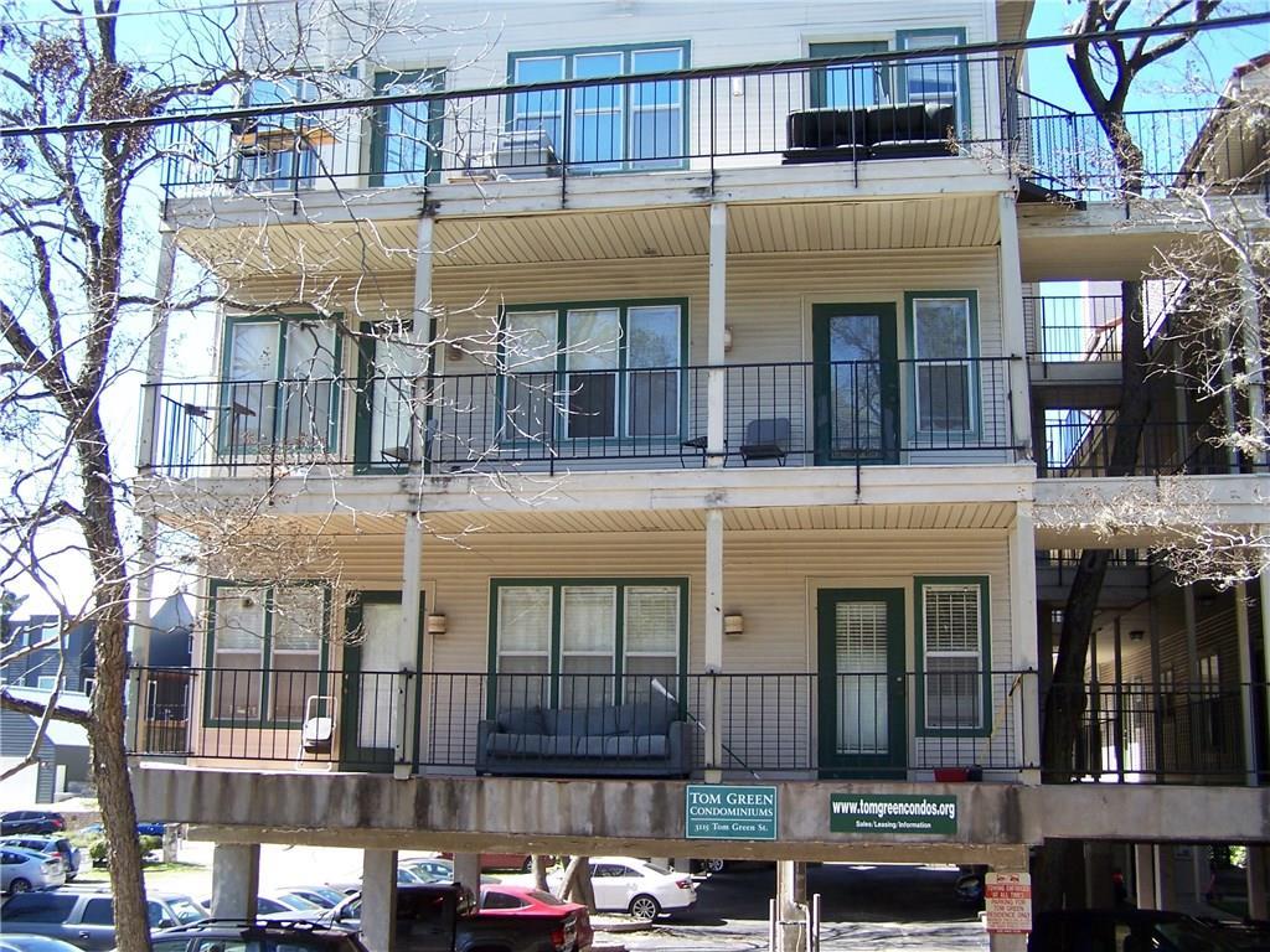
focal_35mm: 38
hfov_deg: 49.0
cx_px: 635
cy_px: 476
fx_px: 1394
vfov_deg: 37.7
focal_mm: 6.3
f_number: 2.8
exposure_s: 1/250
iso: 80
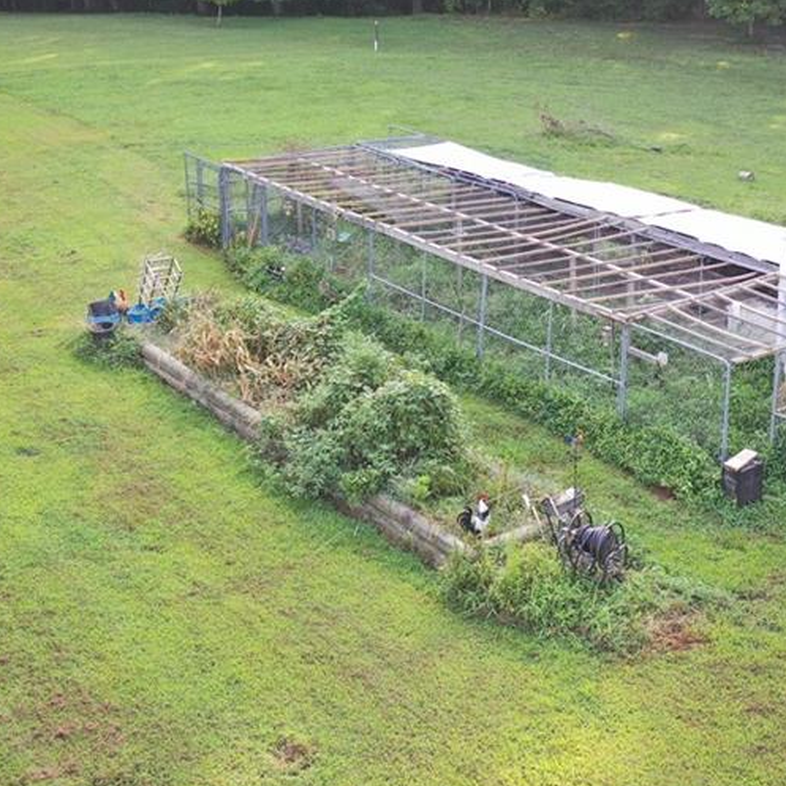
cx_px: 514
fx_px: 1259
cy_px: 305
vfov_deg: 34.5
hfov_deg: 34.4
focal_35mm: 49
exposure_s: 1/30
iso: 120
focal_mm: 10.26
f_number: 2.8
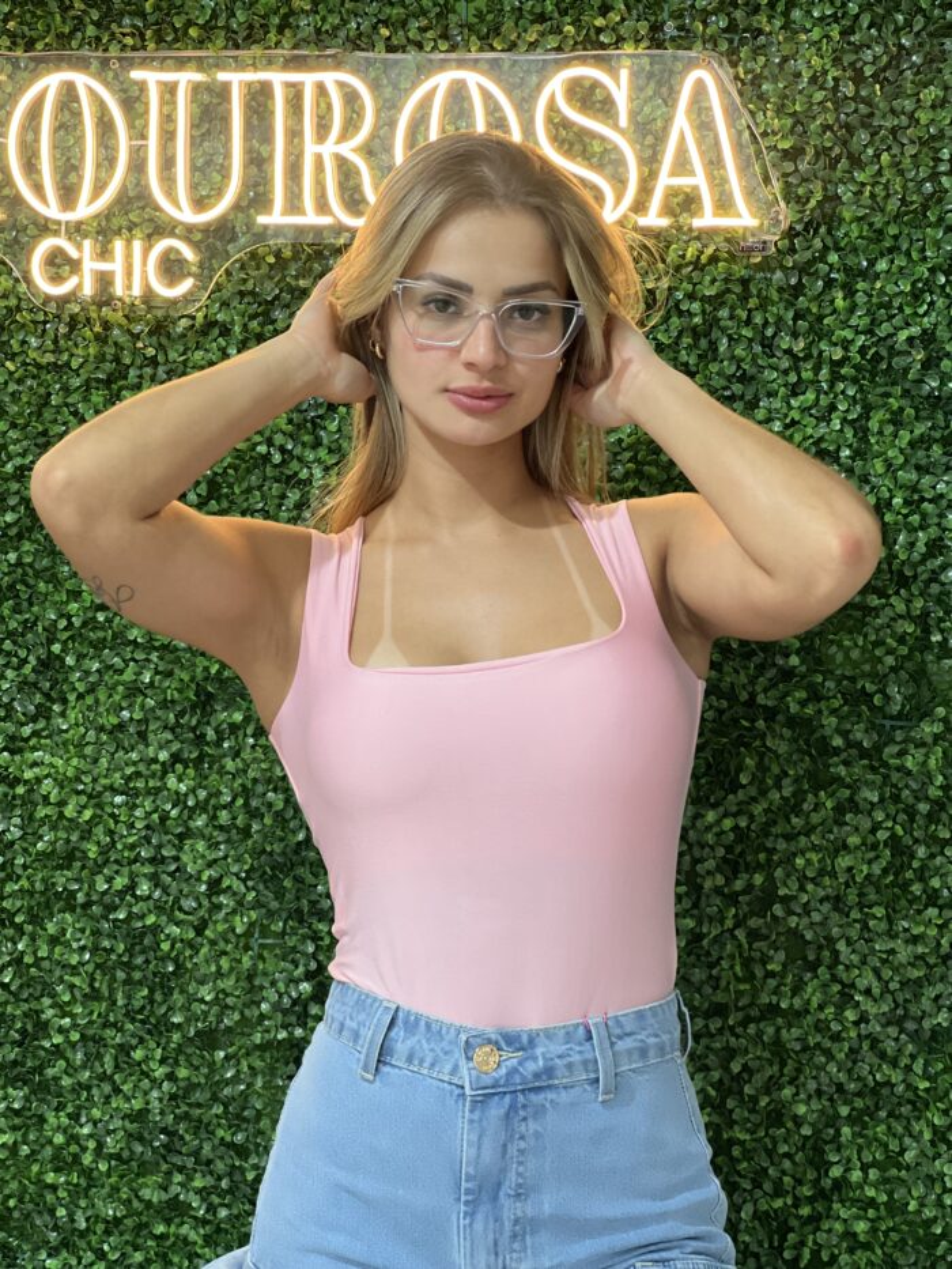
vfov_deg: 25.3
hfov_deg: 19.1
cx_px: 476
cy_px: 634
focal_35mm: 77
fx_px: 2823
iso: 125
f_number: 2.8
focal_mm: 9
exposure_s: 1/60
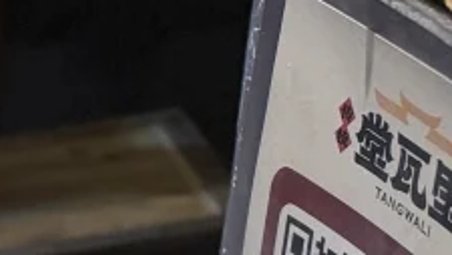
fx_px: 2003
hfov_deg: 10.2
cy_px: 1050
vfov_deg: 6.0
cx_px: -800
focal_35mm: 167
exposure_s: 1/100
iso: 125
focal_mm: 6.76
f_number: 1.78
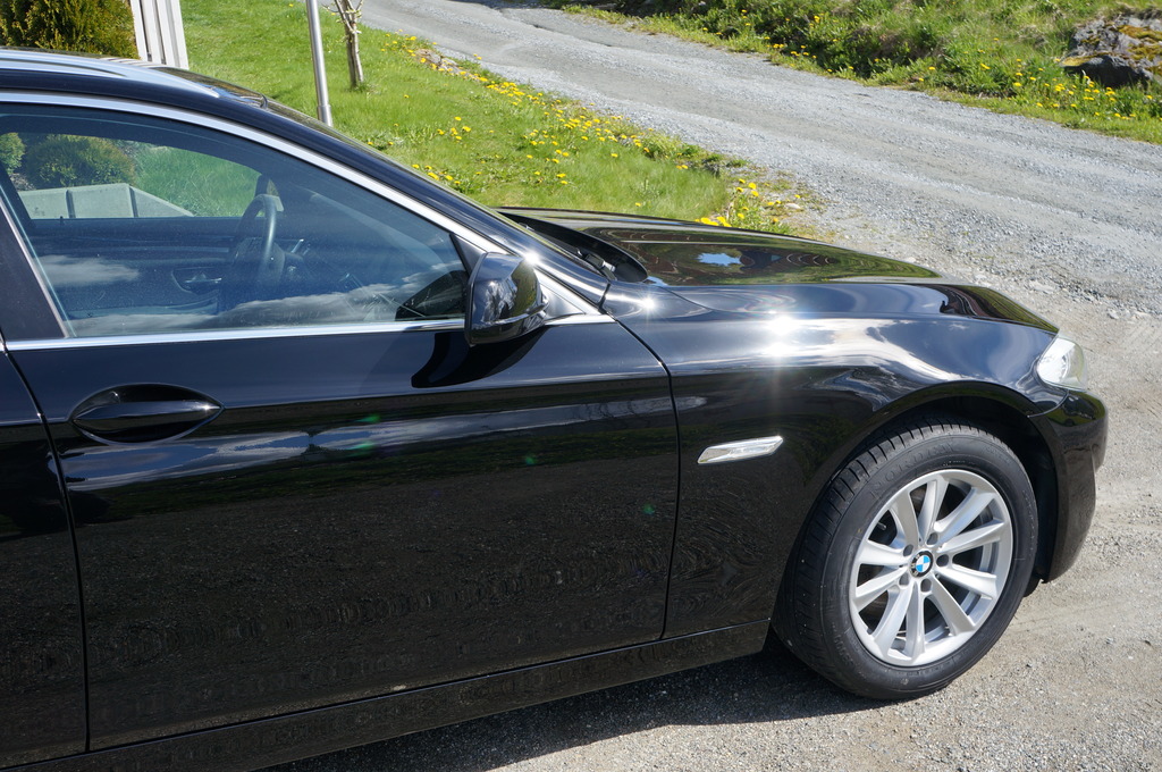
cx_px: 581
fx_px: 1209
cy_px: 386
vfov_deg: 35.4
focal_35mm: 38
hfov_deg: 51.3
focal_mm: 25
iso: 100
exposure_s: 1/160
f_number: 9
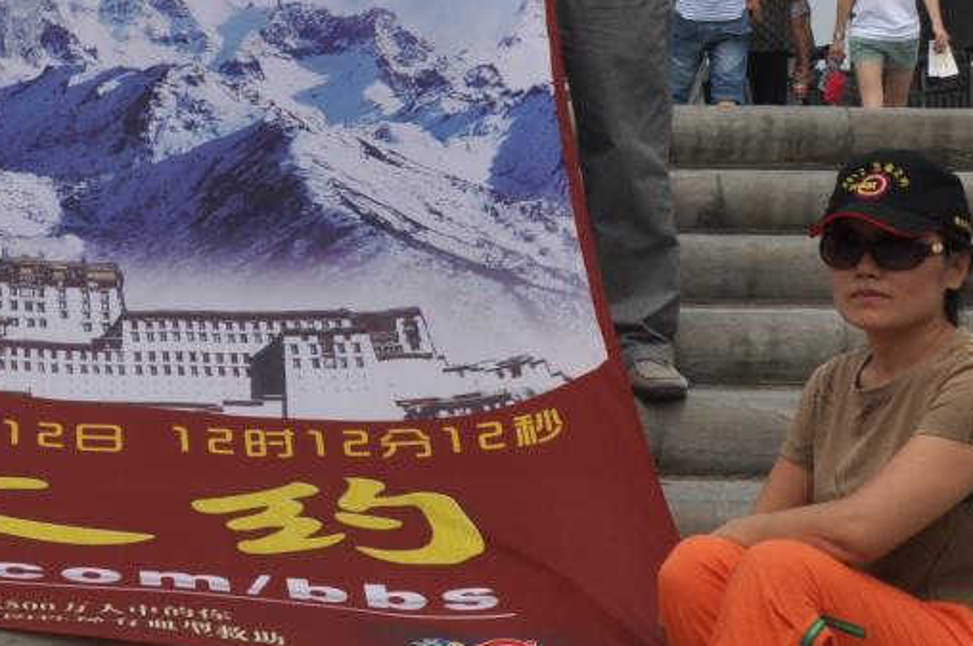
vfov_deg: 13.1
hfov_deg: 18.9
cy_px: 124
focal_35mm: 104
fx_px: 2806
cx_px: -86
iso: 200
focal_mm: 22
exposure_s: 1/500
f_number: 11
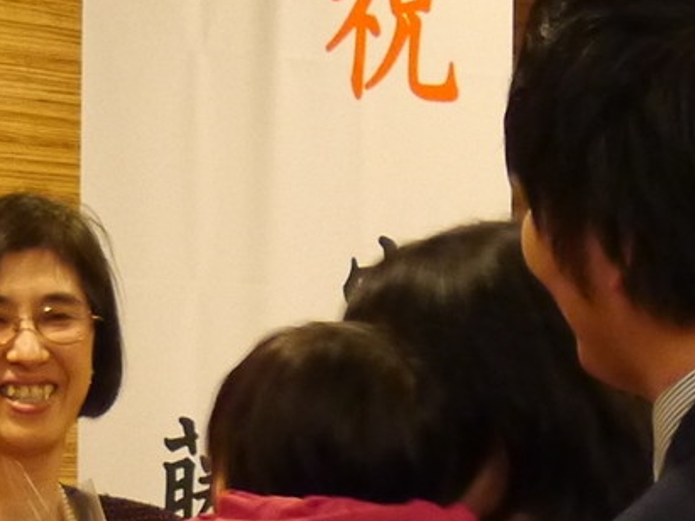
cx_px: 77
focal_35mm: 255
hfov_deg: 7.7
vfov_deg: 5.8
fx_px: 5118
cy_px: 713
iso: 1600
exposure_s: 1/40
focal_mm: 19
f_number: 3.8
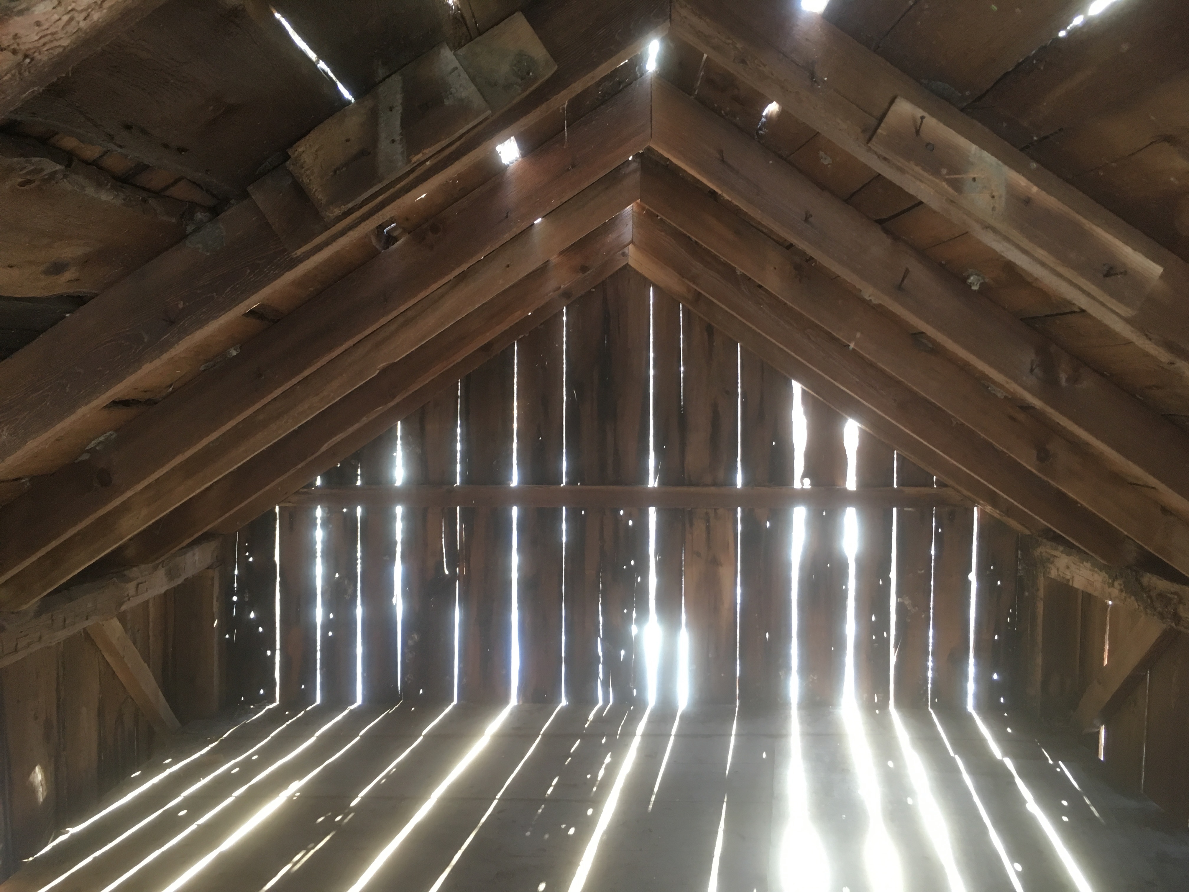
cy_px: 446
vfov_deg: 48.2
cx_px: 594
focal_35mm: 29
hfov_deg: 61.7
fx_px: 996
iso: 80
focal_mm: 4.15
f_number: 2.2
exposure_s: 1/30
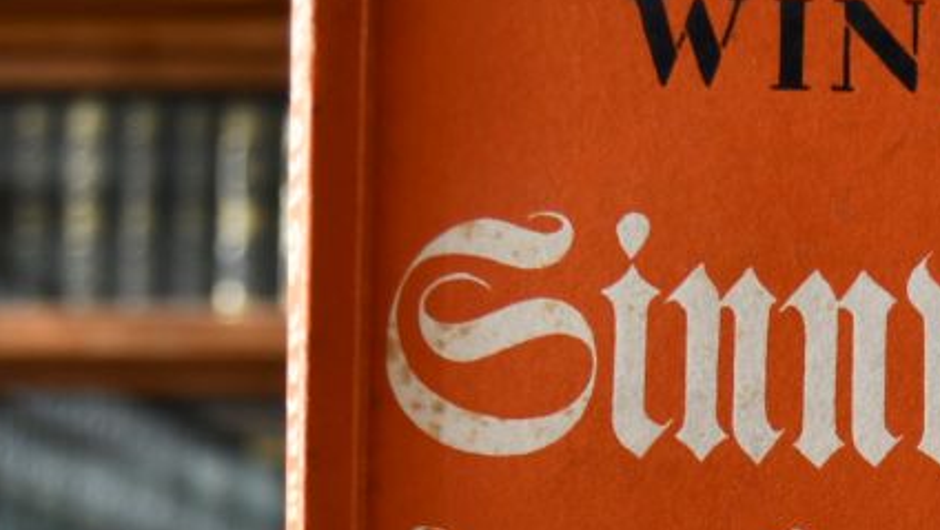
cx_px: 998
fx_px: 2843
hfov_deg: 18.2
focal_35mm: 114
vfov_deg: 10.1
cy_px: 913
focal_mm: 22
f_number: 4.5
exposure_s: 1/250
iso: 400
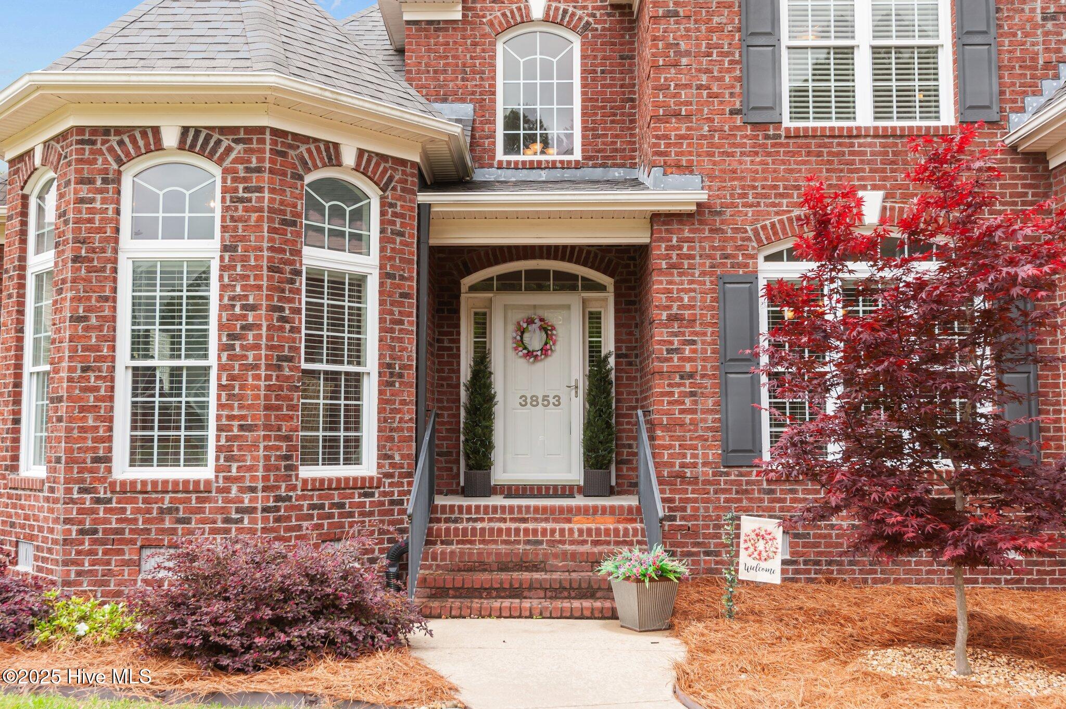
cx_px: 533
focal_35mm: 35
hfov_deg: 54.5
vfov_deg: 37.8
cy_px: 354
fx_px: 1036
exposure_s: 1/250
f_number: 8
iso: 400
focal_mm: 35
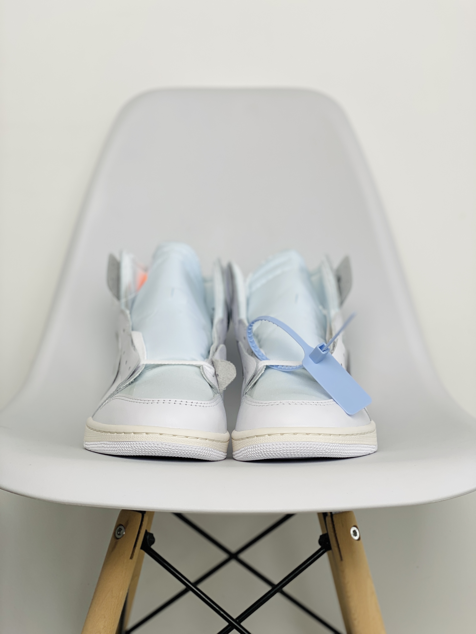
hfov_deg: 28.0
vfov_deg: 36.8
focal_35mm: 52
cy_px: 317
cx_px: 238
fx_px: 953
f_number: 2
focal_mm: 6
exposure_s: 1/147
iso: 20
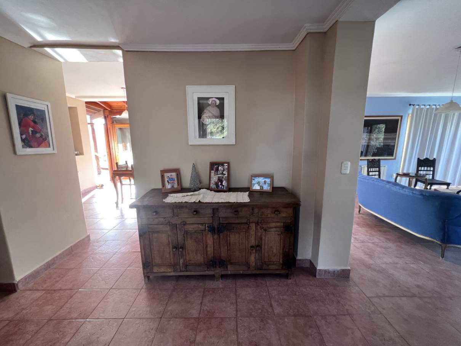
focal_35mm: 13
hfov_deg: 106.2
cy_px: 173
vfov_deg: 89.9
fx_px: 173
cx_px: 230
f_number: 1.8
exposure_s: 1/72
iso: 250
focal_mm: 1.57
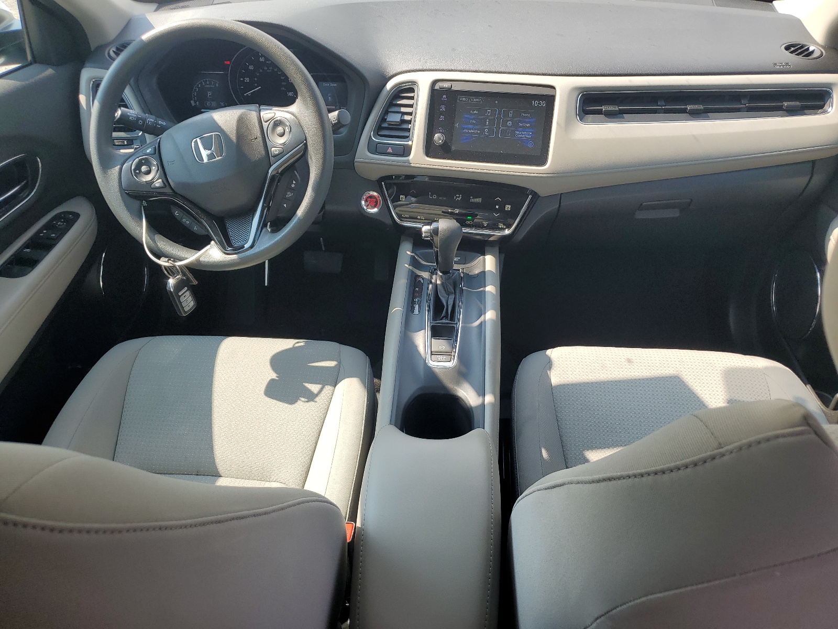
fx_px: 629
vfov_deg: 53.1
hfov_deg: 67.3
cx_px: 419
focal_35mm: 26
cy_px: 314
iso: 50
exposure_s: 1/625
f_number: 1.5
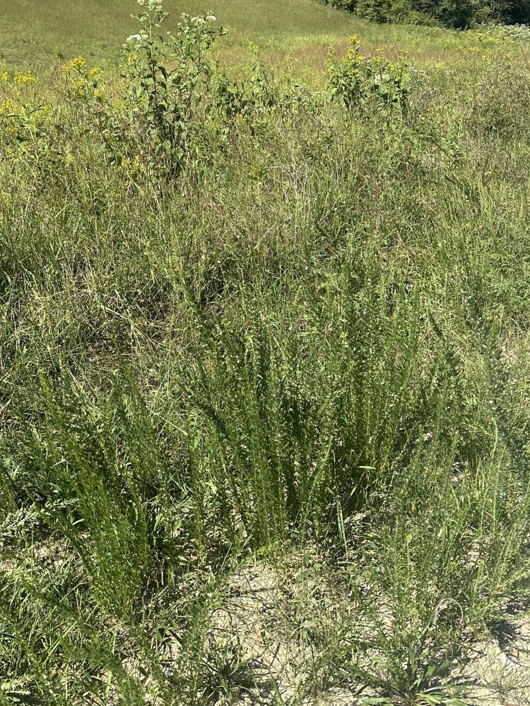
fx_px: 735
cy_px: 199
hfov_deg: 38.9
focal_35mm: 36
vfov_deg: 49.8
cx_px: 153
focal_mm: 6.86
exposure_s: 1/2591
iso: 80
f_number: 1.78
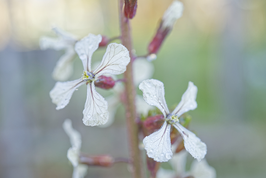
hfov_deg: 39.6
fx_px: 370
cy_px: 89
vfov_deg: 27.0
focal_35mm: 50
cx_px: 133
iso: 200
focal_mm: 50
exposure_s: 1/100
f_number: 3.5
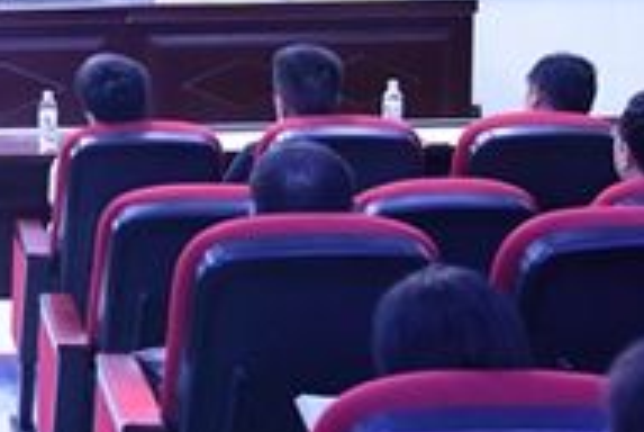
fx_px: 1917
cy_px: 42
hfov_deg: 17.8
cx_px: -199
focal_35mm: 107
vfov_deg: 12.7
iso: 4000
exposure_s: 1/60
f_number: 4
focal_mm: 32
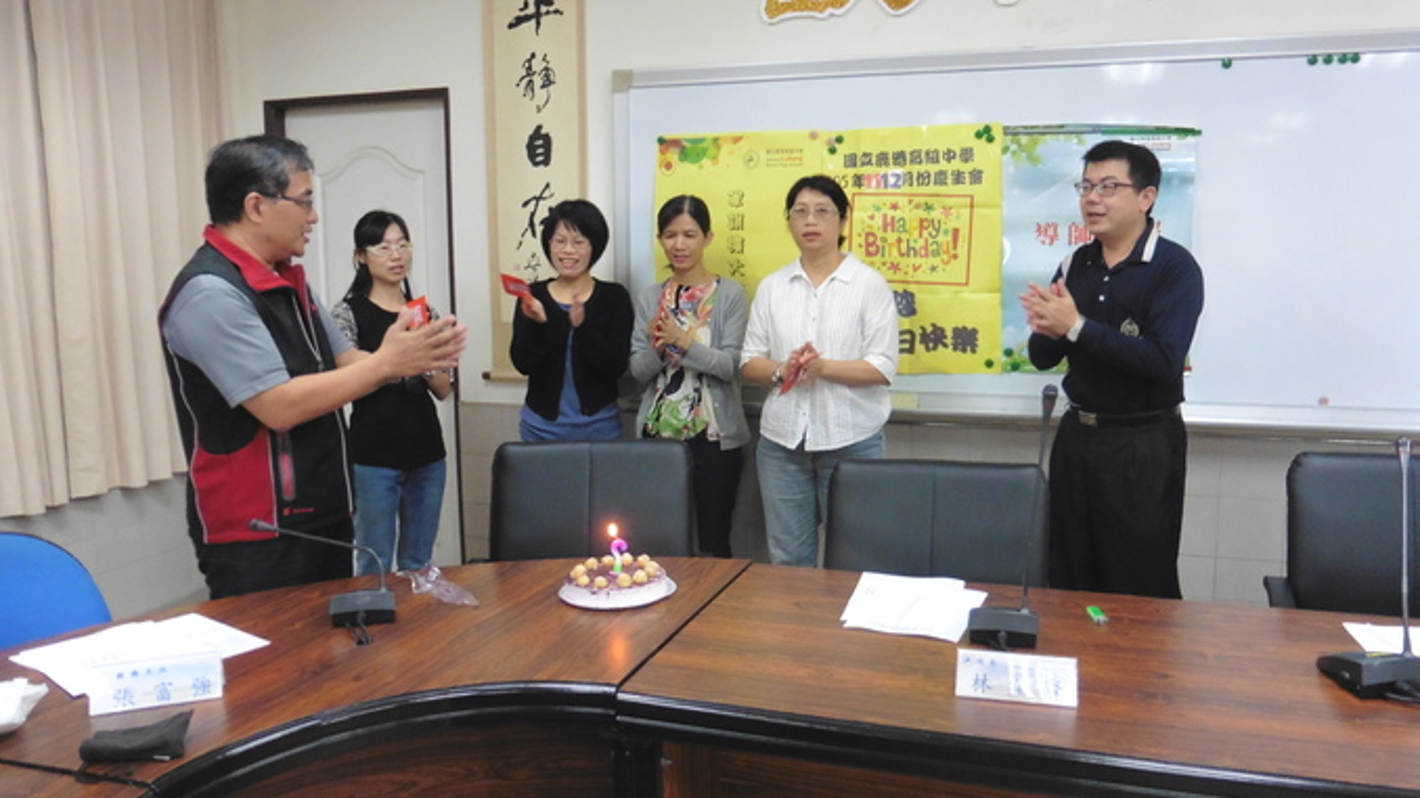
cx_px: 731
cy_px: 359
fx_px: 1016
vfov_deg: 42.8
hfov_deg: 69.9
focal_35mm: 27
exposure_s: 1/40
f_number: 3.3
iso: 400
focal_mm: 4.3
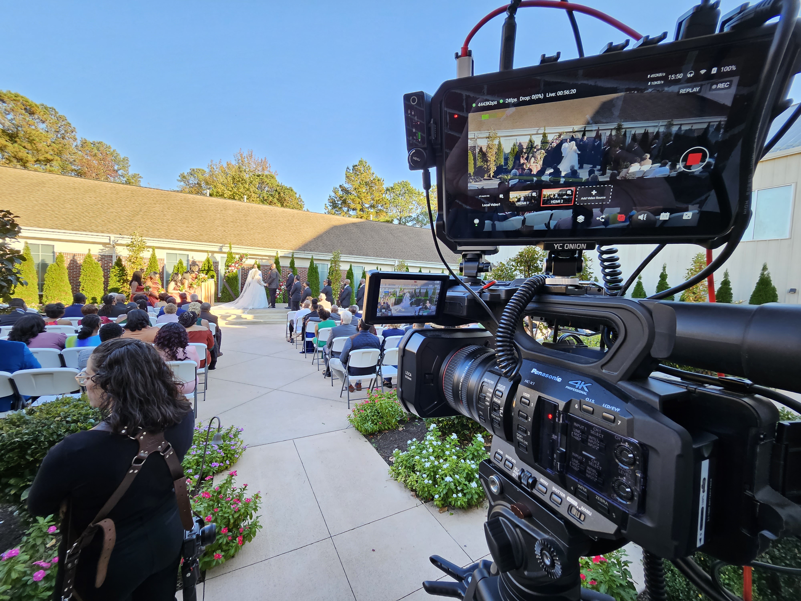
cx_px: 400
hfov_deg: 106.2
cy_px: 300
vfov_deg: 89.9
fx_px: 301
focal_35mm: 13
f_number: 2.2
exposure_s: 1/51
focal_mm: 1.74
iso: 32
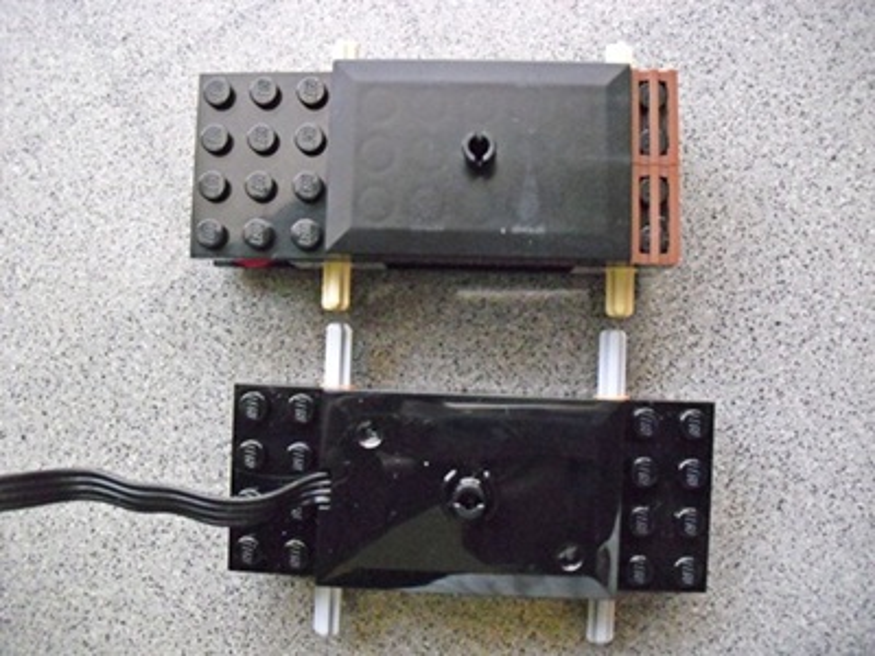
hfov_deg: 51.4
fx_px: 910
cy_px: 328
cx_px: 438
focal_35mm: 36
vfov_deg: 39.7
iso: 800
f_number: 3.1
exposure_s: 1/100
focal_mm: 6.3
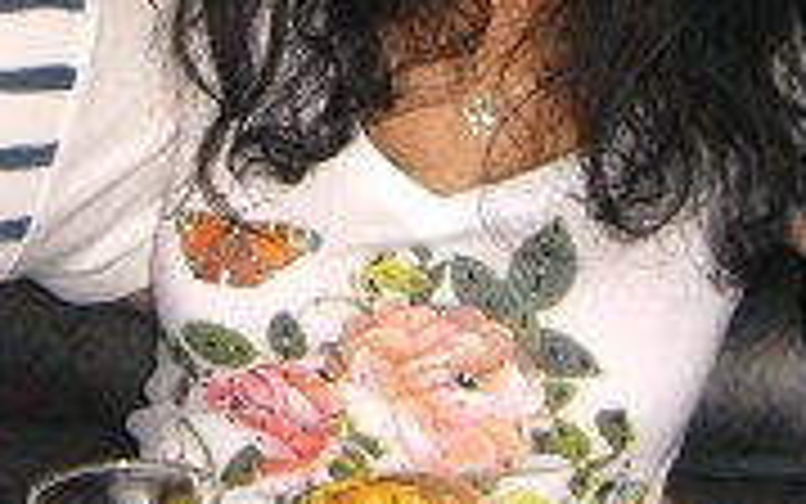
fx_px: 2966
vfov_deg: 9.5
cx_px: 405
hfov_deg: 15.5
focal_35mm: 135
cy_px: -144
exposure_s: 1/60
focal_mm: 7.9
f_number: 2.8
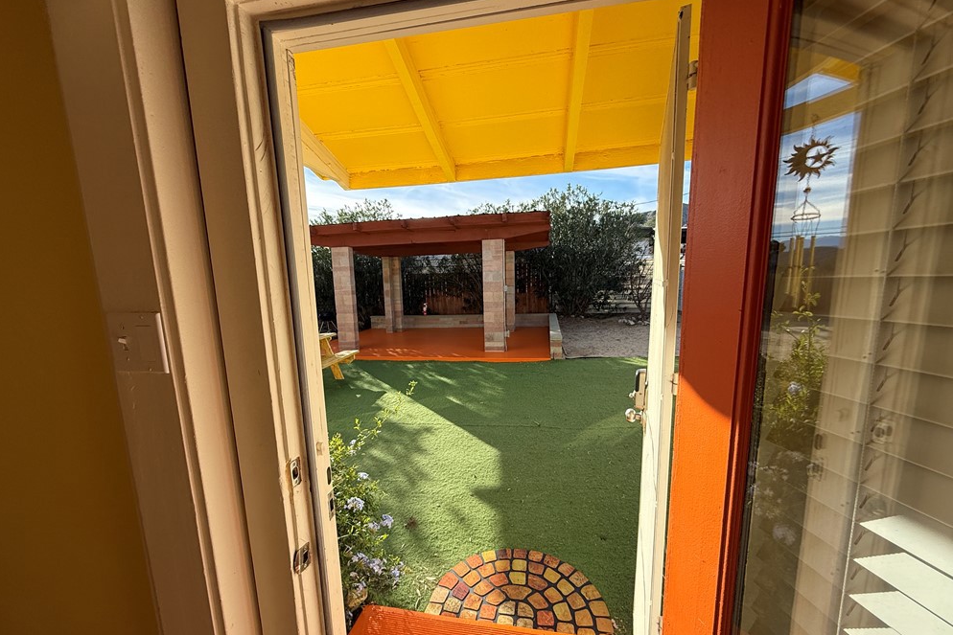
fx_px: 397
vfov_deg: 77.2
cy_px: 345
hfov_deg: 100.4
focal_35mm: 15
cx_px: 470
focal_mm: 2.22
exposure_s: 1/1189
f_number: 2.2
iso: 64
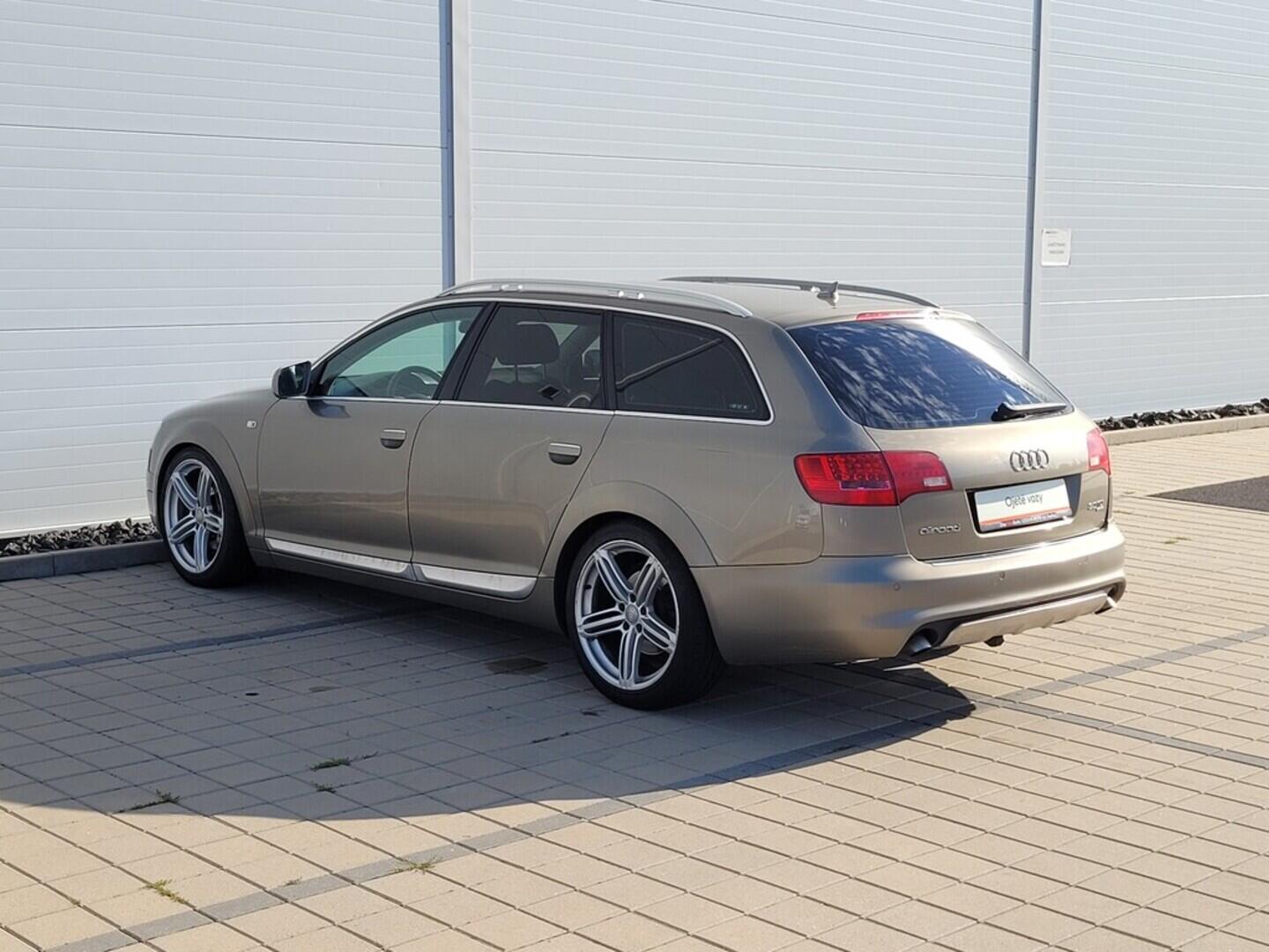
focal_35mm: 26
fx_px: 953
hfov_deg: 67.3
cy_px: 476
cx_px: 634
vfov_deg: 53.1
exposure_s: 1/1517
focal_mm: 5.4
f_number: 1.8
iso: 40
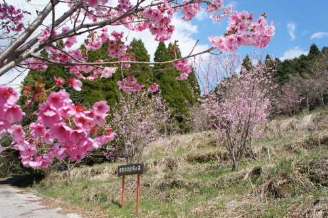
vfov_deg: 43.5
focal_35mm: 30
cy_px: 109
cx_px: 164
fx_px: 273
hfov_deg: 62.0
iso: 200
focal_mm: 20
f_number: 7.1
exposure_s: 1/500
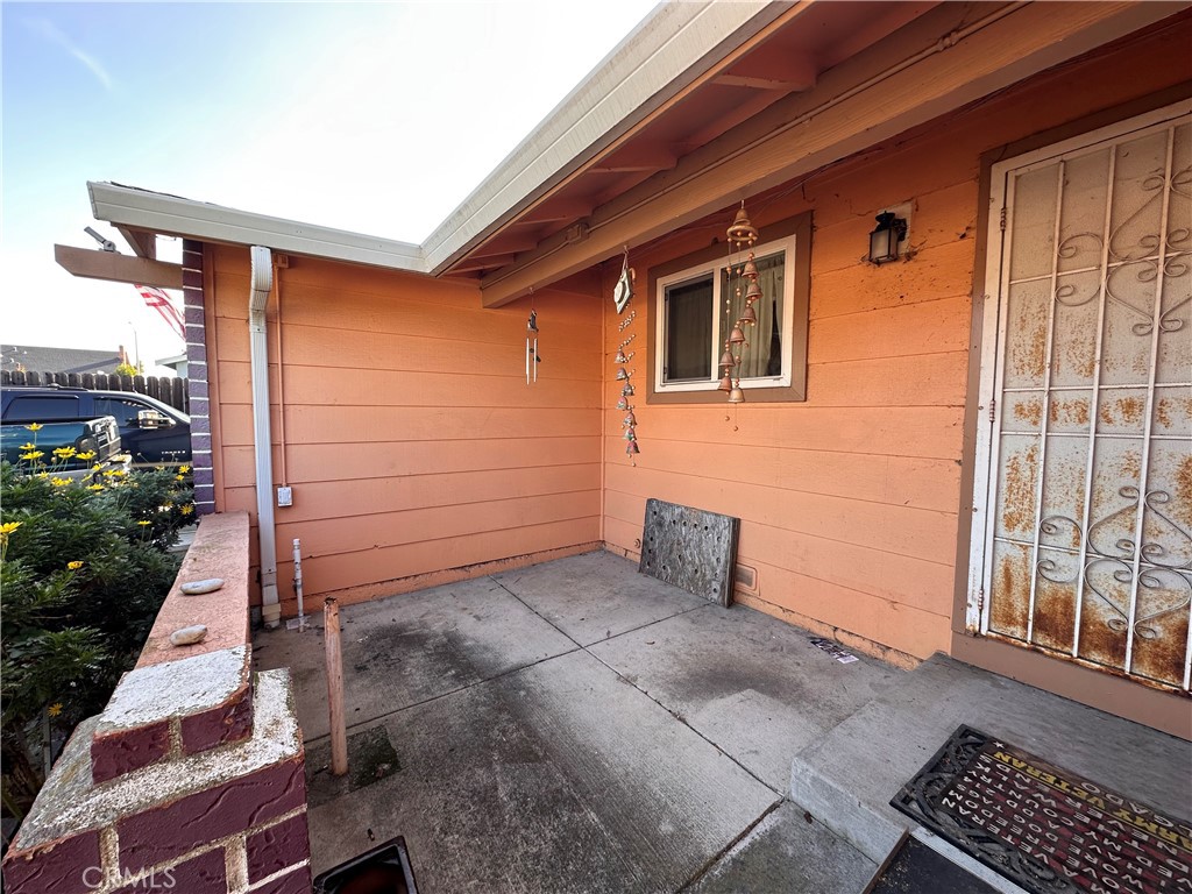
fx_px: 482
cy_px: 447
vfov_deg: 85.7
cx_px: 596
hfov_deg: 102.1
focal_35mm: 14
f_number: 2.2
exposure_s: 1/125
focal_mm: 2.22
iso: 40
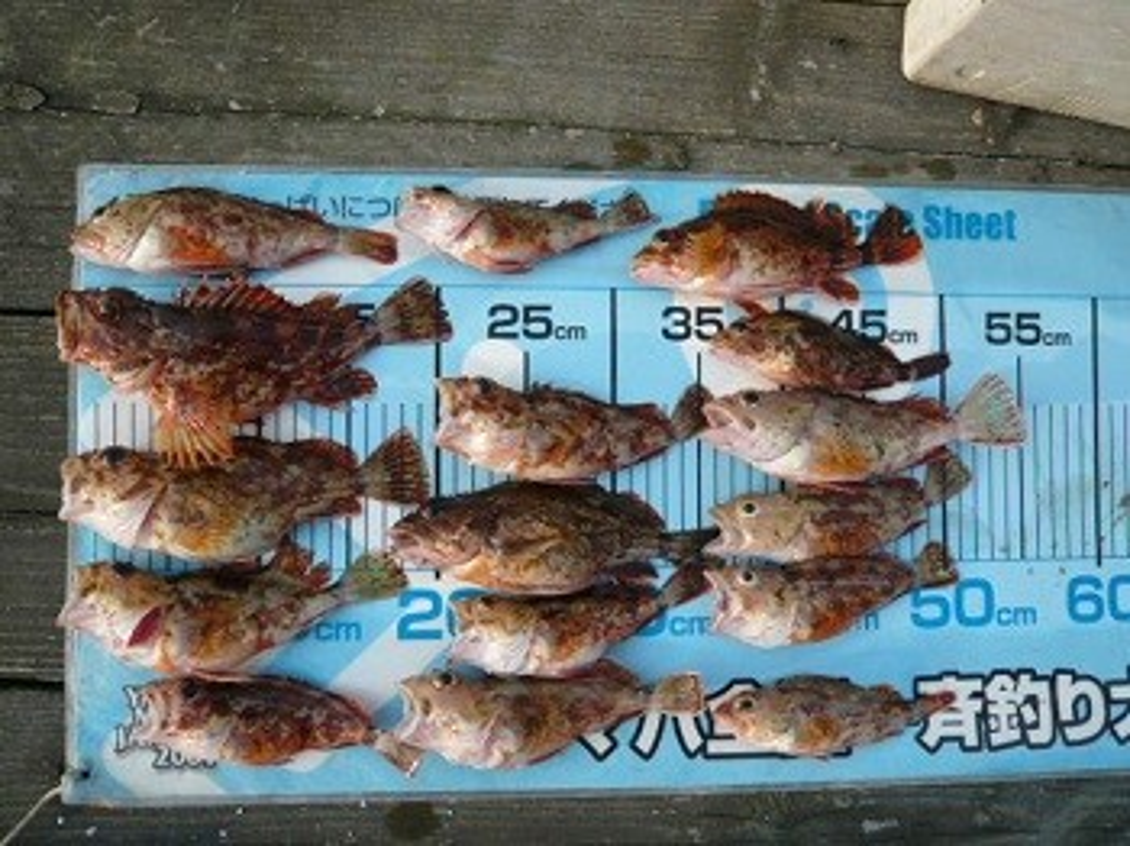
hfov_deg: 63.5
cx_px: 565
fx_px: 913
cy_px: 423
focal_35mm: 28
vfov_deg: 49.7
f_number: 2.8
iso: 100
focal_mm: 4.6
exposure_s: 1/400
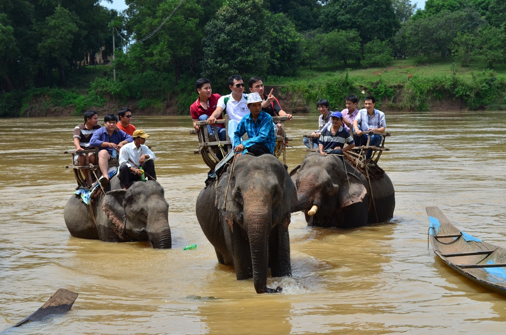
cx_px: 253
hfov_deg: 26.0
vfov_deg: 17.4
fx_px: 1094
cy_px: 168
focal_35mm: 78
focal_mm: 52
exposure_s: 1/500
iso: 200
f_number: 11
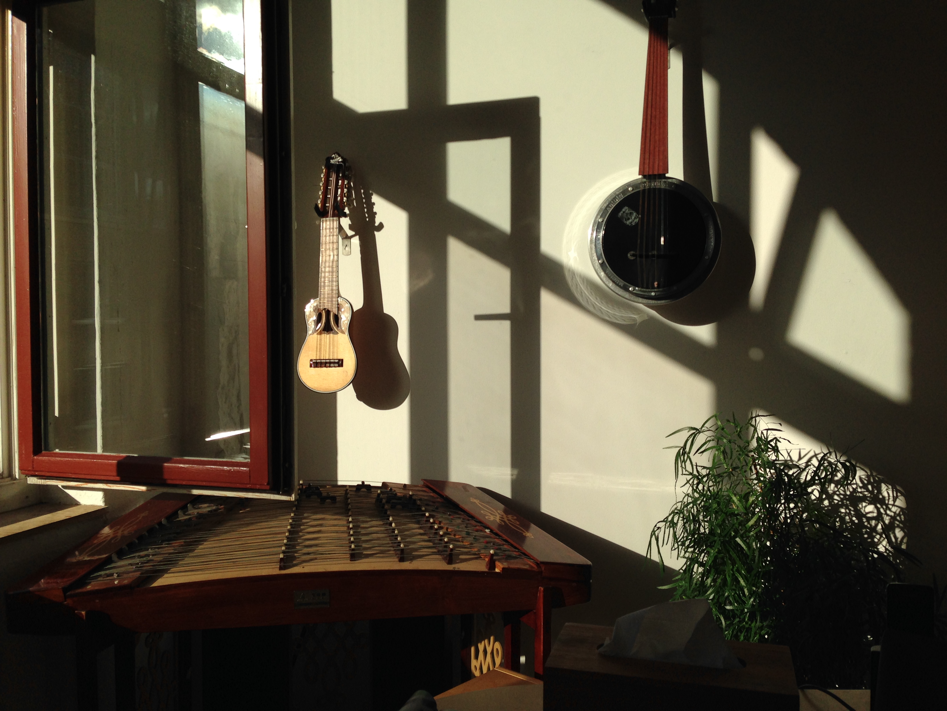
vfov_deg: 42.9
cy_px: 356
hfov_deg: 55.4
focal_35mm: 33
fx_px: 903
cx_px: 474
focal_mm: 4.12
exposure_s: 1/3390
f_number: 2.4
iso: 50
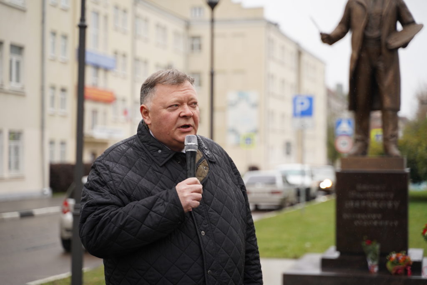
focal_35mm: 75
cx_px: 214
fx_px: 890
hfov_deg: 27.0
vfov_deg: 18.2
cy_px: 142
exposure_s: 1/640
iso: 400
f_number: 2.8
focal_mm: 75
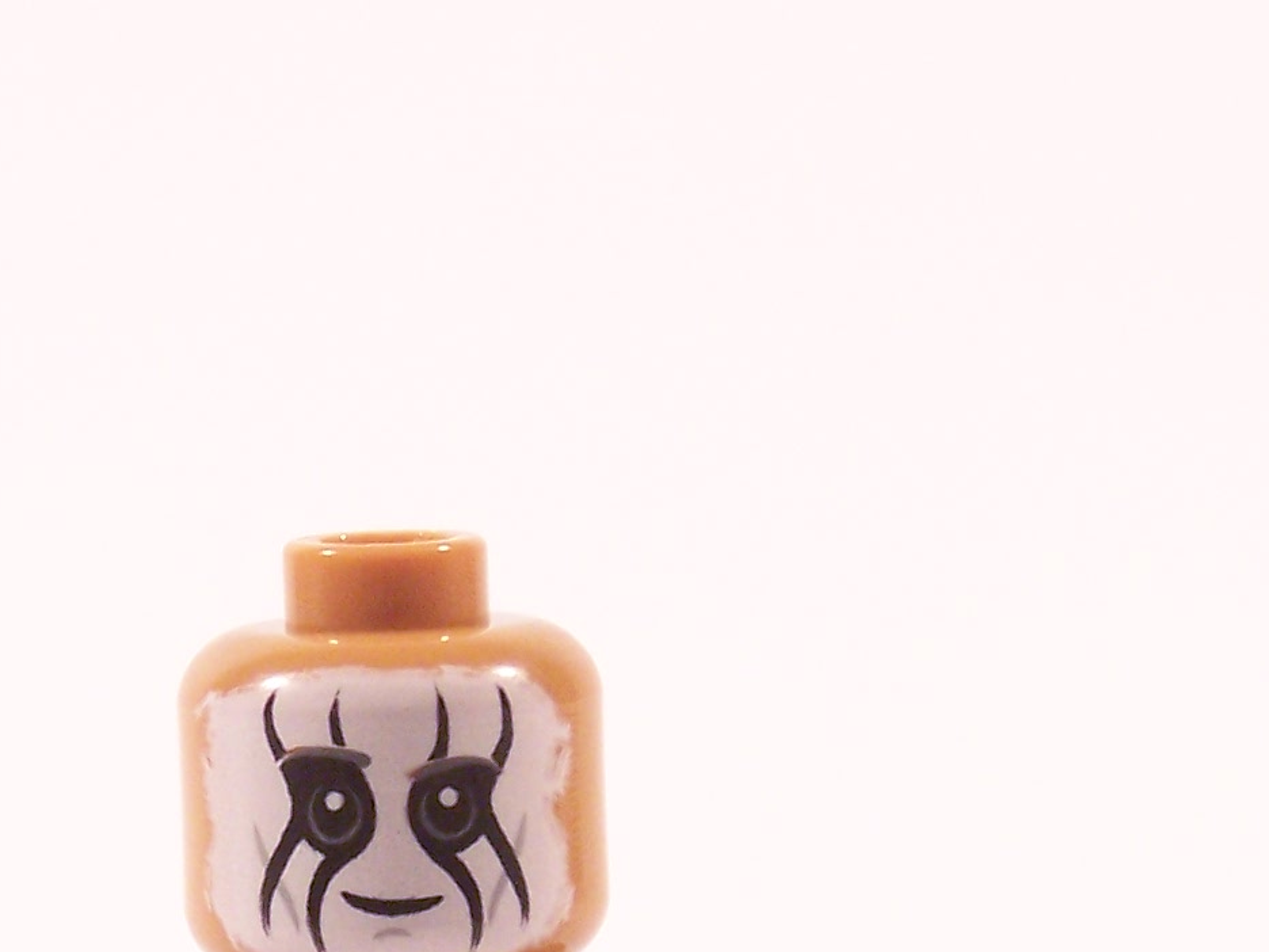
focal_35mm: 322
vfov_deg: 4.6
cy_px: 1276
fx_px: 11804
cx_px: 446
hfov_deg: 6.2
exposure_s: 1/20
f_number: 3.6
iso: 200
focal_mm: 19.4
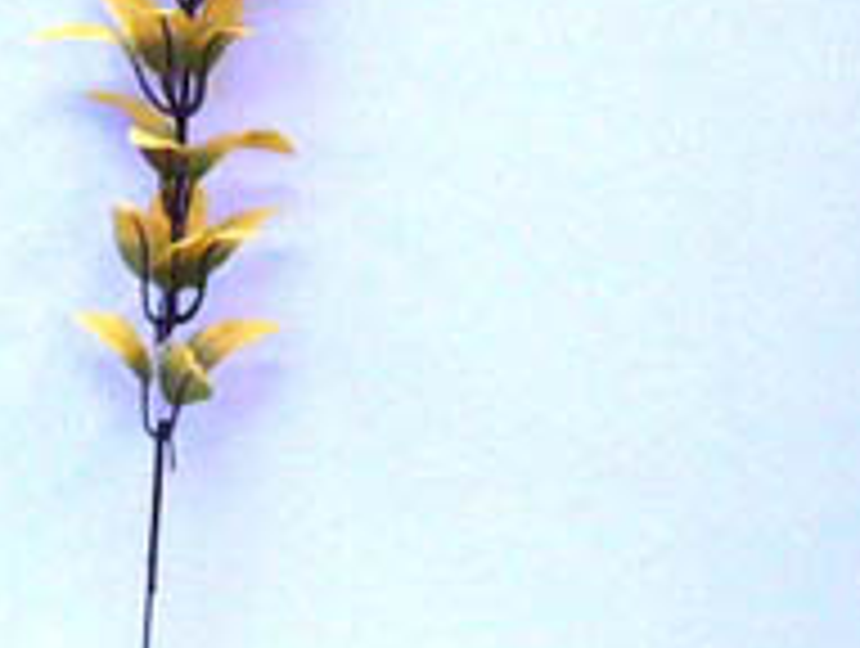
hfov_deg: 15.3
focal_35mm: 128
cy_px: -11
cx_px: 180
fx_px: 3186
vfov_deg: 11.5
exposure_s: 1/80
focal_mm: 6
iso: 400
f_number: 2.9
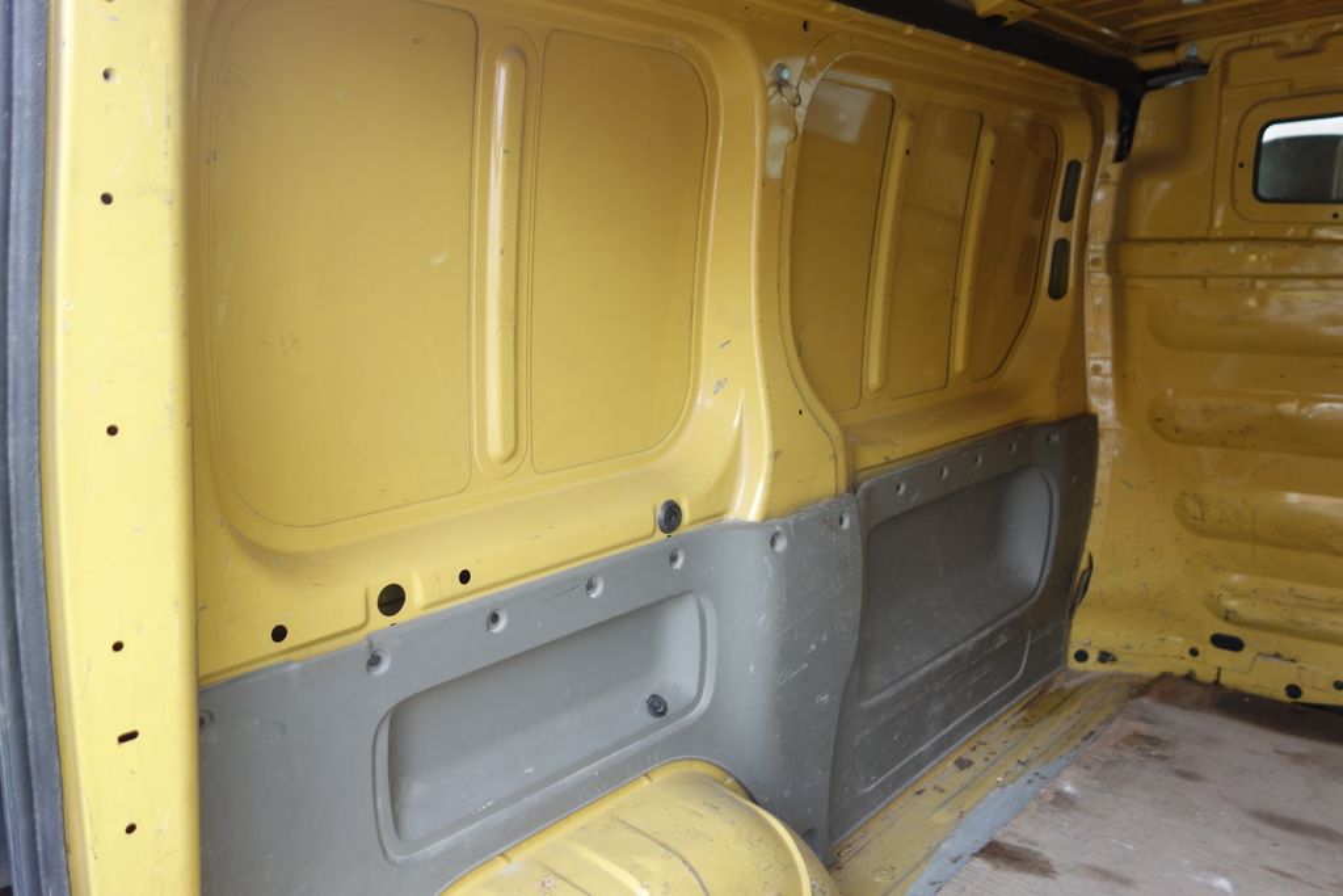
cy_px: 448
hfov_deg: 65.5
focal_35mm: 28
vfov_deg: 46.4
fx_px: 1045
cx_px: 672
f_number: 2
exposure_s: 1/100
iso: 125
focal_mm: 10.4
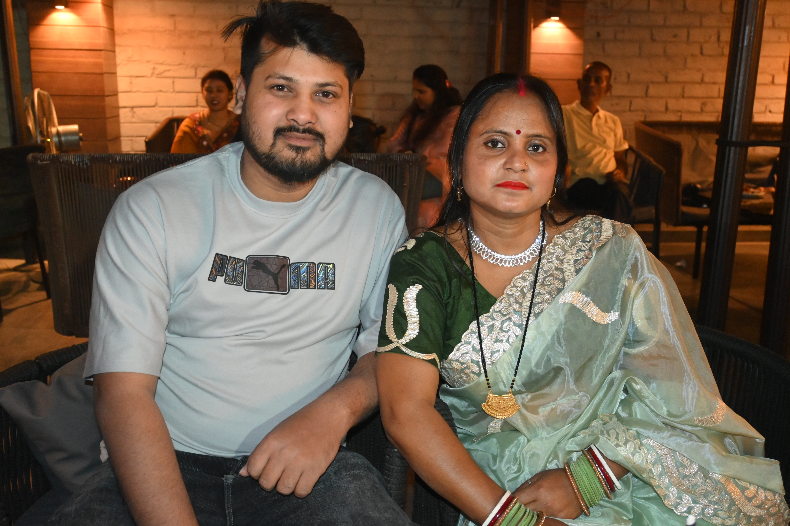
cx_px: 395
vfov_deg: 36.2
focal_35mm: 37
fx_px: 806
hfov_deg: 52.2
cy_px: 263
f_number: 4.2
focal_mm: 24.5
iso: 3200
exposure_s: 1/60
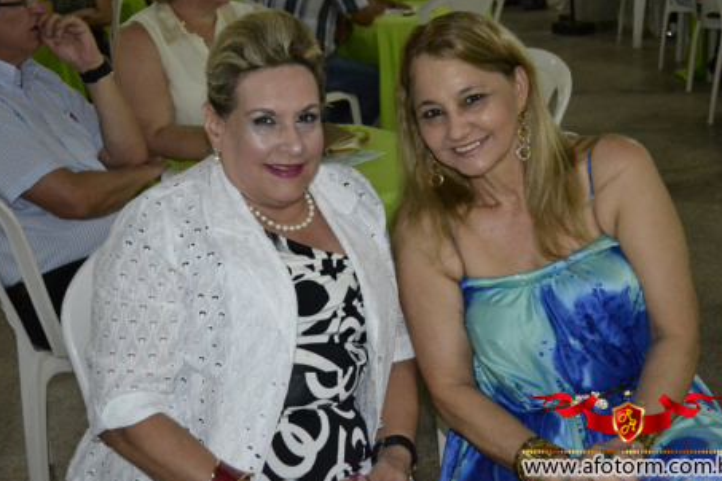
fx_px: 1063
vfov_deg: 25.5
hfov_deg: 37.5
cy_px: 235
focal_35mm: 53
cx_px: 355
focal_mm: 32
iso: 3200
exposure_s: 1/60
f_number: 4.8
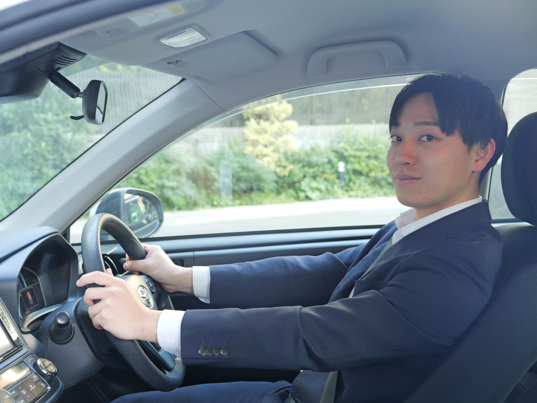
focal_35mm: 50
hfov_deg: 38.2
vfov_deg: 29.1
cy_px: 202
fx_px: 776
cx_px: 268
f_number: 3.5
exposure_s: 1/60
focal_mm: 25
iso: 800
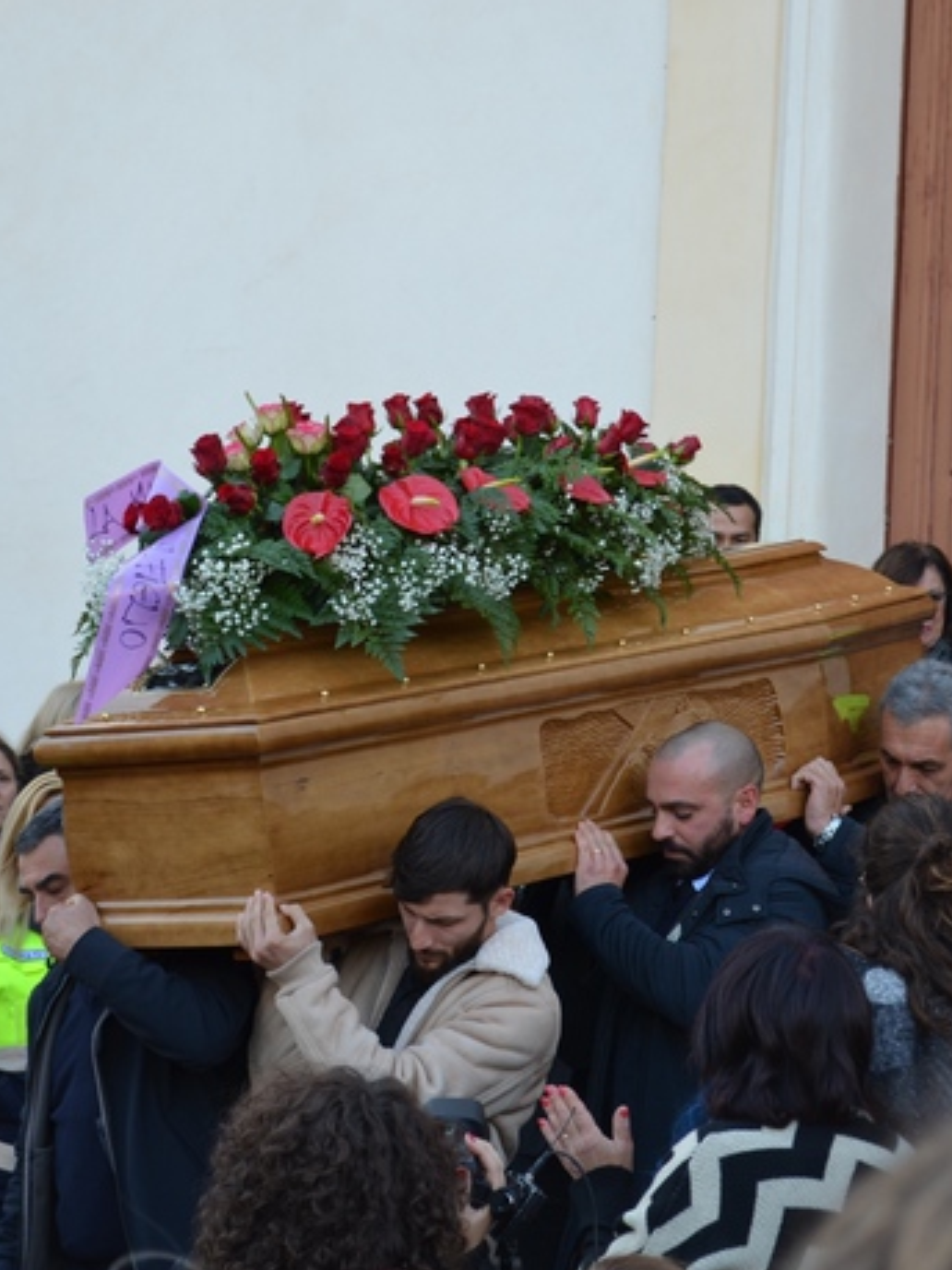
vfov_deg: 19.5
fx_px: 3705
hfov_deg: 14.6
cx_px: 512
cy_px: 636
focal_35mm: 101
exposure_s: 1/125
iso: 280
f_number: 5.6
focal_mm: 46
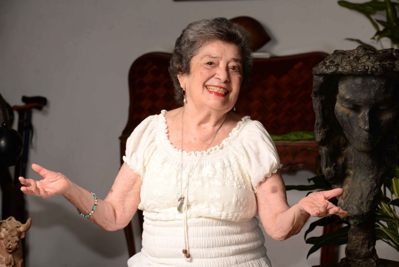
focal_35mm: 175
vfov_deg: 7.9
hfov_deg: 11.7
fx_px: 1941
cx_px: 200
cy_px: 134
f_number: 11
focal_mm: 175
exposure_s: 1/160
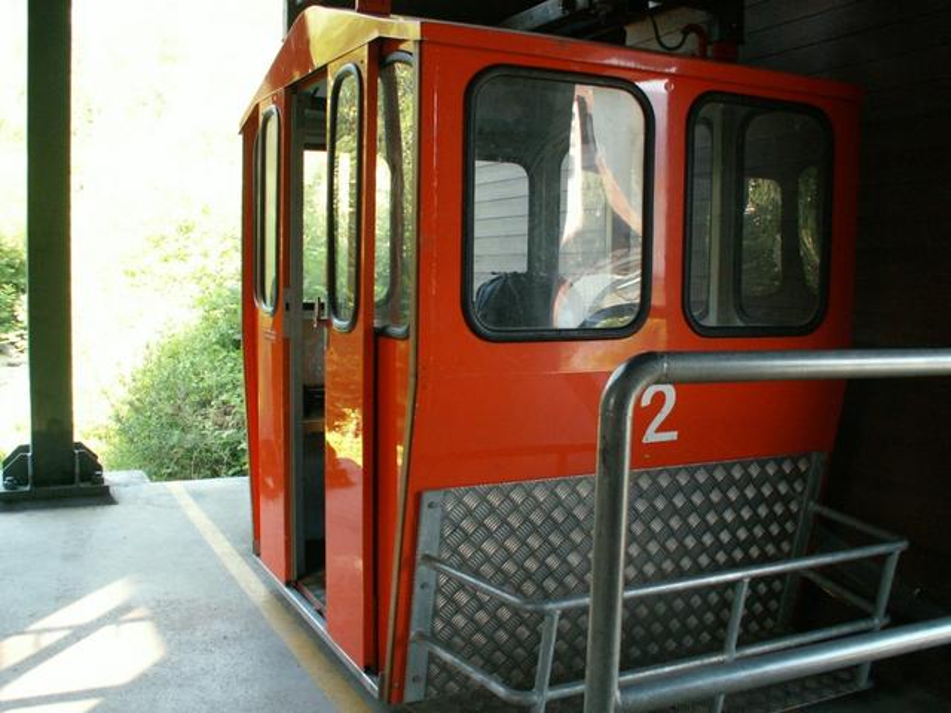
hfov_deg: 52.6
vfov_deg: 40.7
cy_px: 356
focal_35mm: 35
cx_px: 476
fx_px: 962
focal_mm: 5.86
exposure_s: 1/40
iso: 125
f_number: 2.8
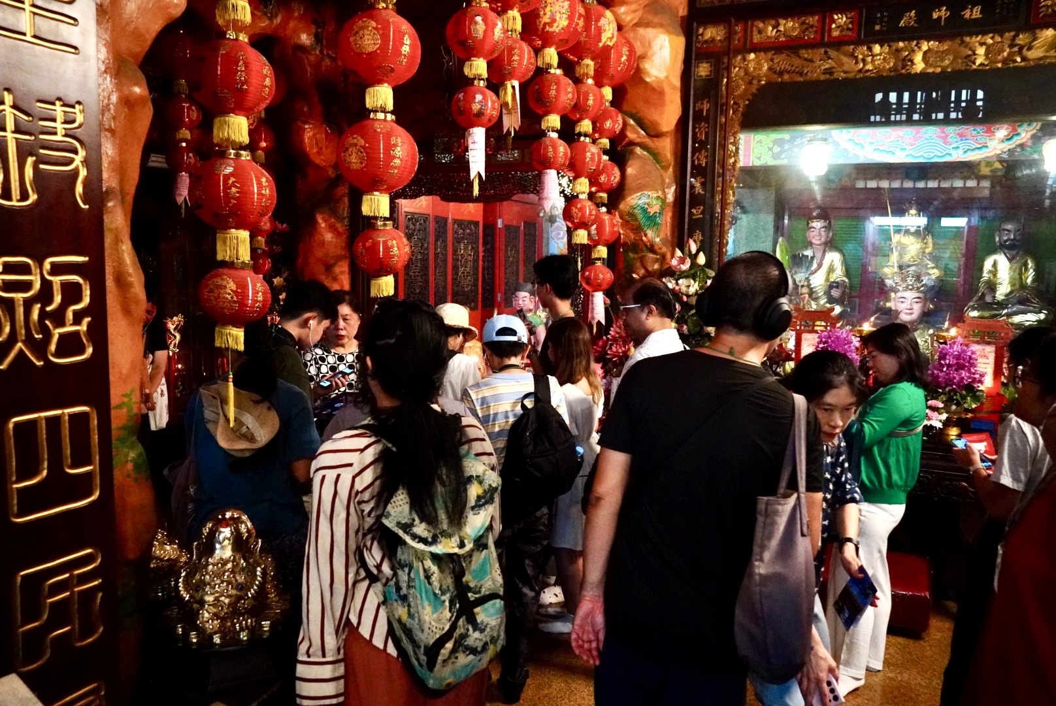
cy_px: 353
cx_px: 528
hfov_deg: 67.3
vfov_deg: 48.0
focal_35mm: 27
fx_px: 793
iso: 6400
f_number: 3.5
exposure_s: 1/125
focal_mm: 18
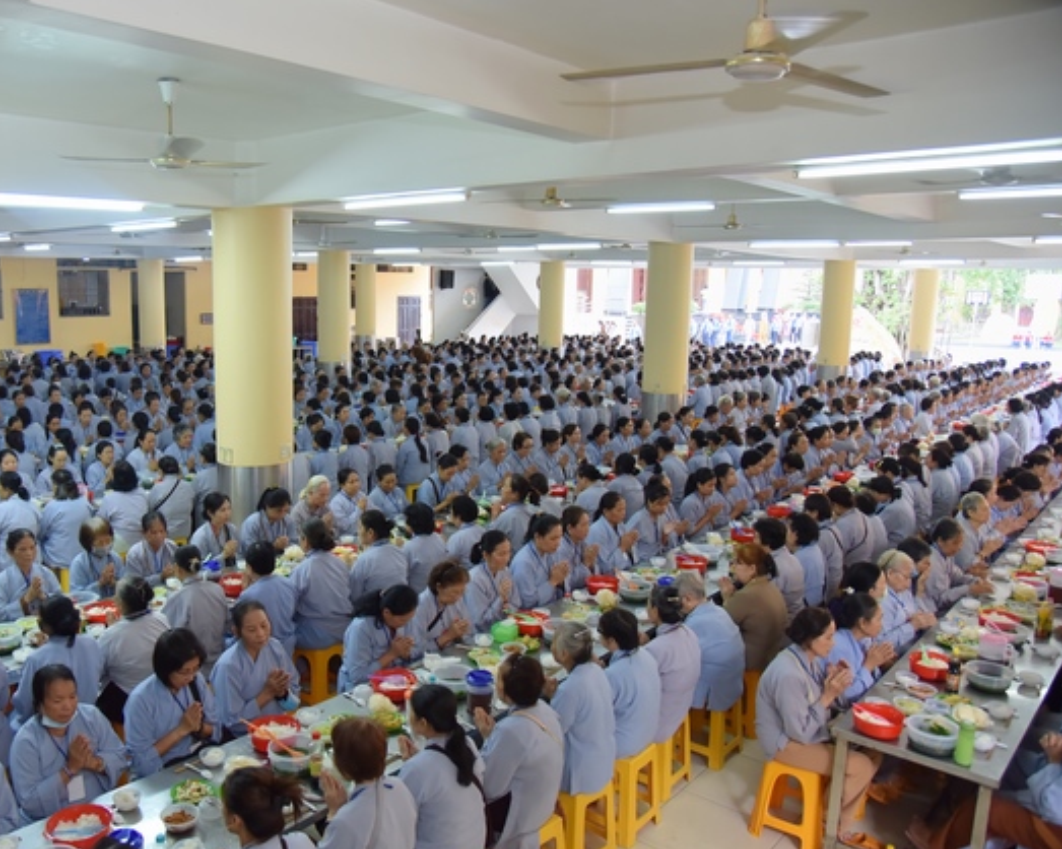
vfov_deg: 51.5
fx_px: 880
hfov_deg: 61.6
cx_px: 416
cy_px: 437
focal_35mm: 28
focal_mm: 24
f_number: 4
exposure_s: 1/125
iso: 1000
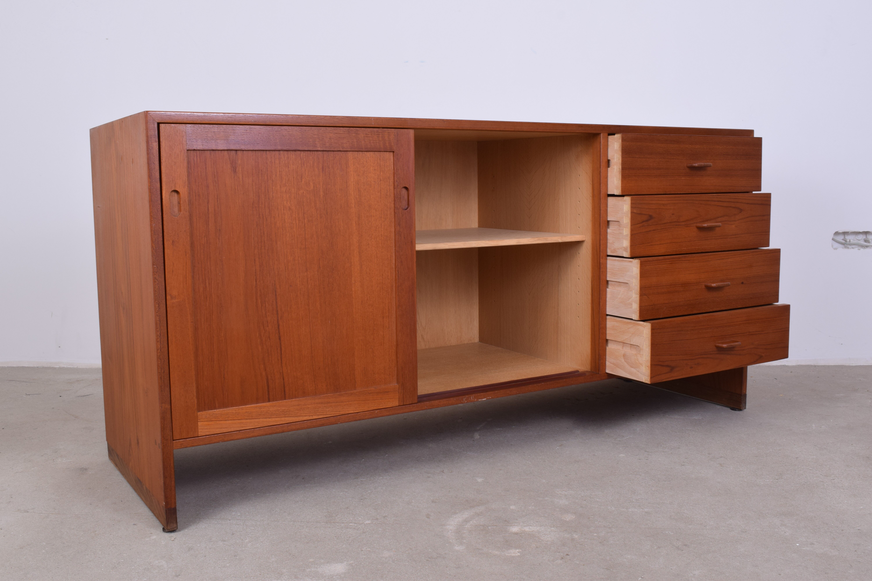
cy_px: 290
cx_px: 436
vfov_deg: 36.9
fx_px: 872
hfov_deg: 53.1
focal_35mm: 36
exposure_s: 1/125
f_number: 11
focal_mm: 24
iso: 250
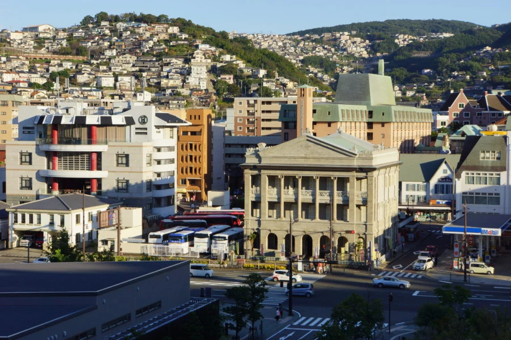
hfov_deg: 30.5
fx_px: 937
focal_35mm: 66
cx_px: 256
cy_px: 170
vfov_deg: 20.6
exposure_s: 1/100
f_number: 10
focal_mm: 44
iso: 100
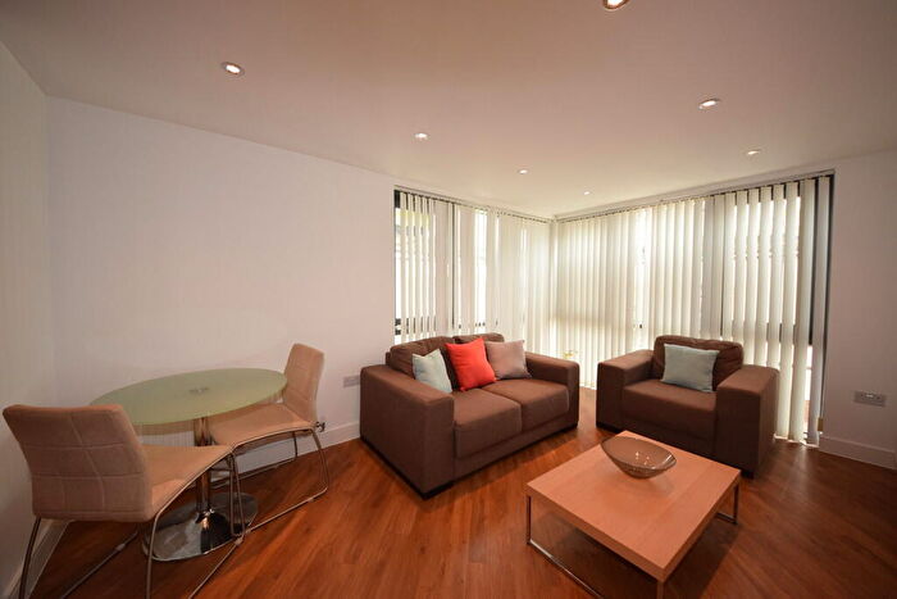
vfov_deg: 90.0
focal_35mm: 12
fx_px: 299
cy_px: 300
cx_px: 448
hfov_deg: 112.6
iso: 800
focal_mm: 8
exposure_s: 1/125
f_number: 5.6
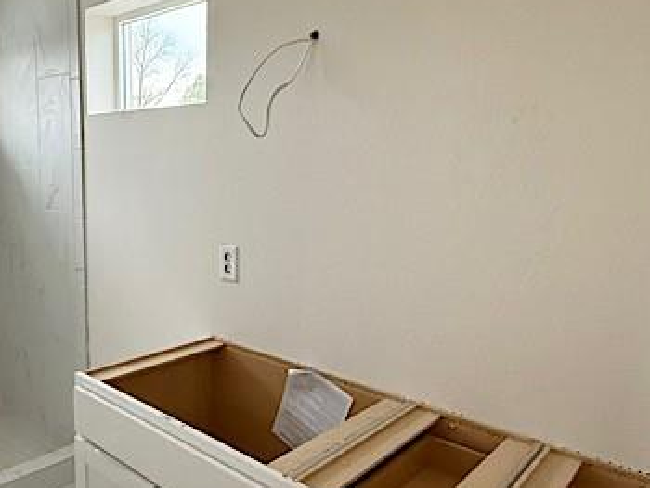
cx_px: 236
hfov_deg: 59.0
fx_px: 564
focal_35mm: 30
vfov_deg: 46.8
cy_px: 261
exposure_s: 1/60
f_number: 2.2
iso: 640
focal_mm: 2.22
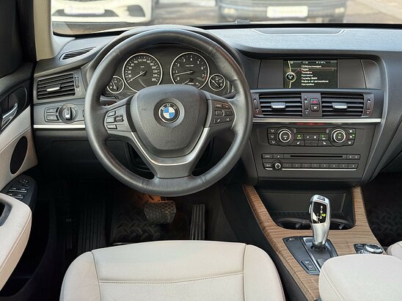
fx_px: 557
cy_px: 150
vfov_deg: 30.2
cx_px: 201
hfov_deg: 39.7
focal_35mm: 48
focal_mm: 6.76
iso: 250
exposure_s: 1/49
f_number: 1.78
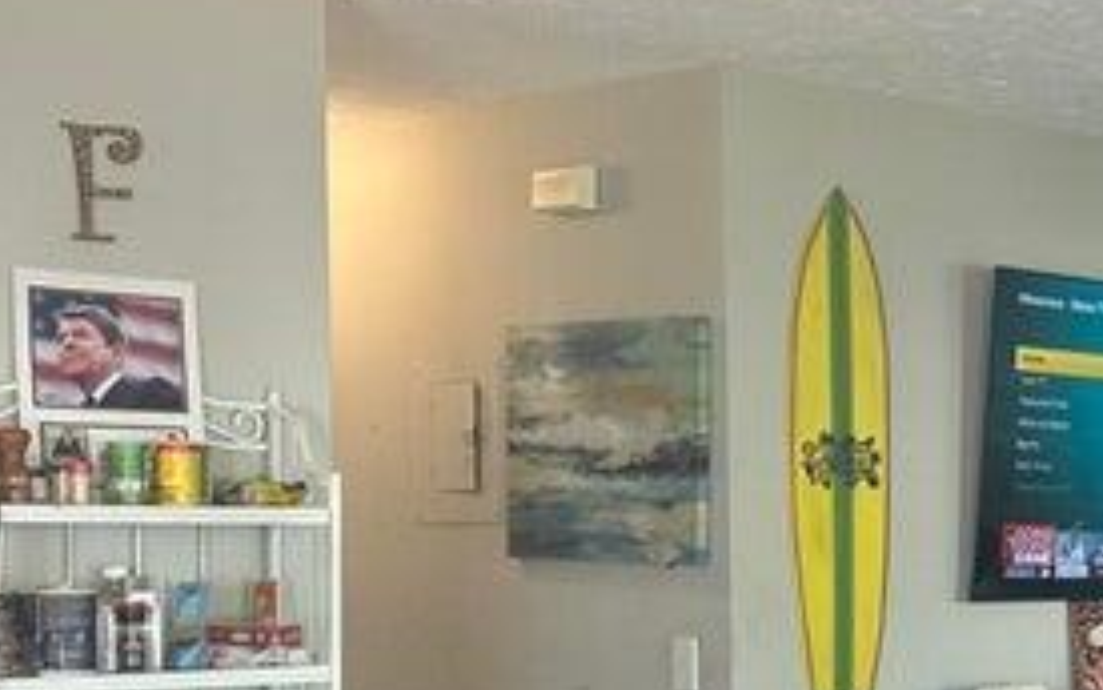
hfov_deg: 23.2
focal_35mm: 79
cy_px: 586
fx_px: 2375
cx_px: 1434
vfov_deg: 16.4
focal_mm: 6.86
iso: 160
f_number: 1.78
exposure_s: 1/60
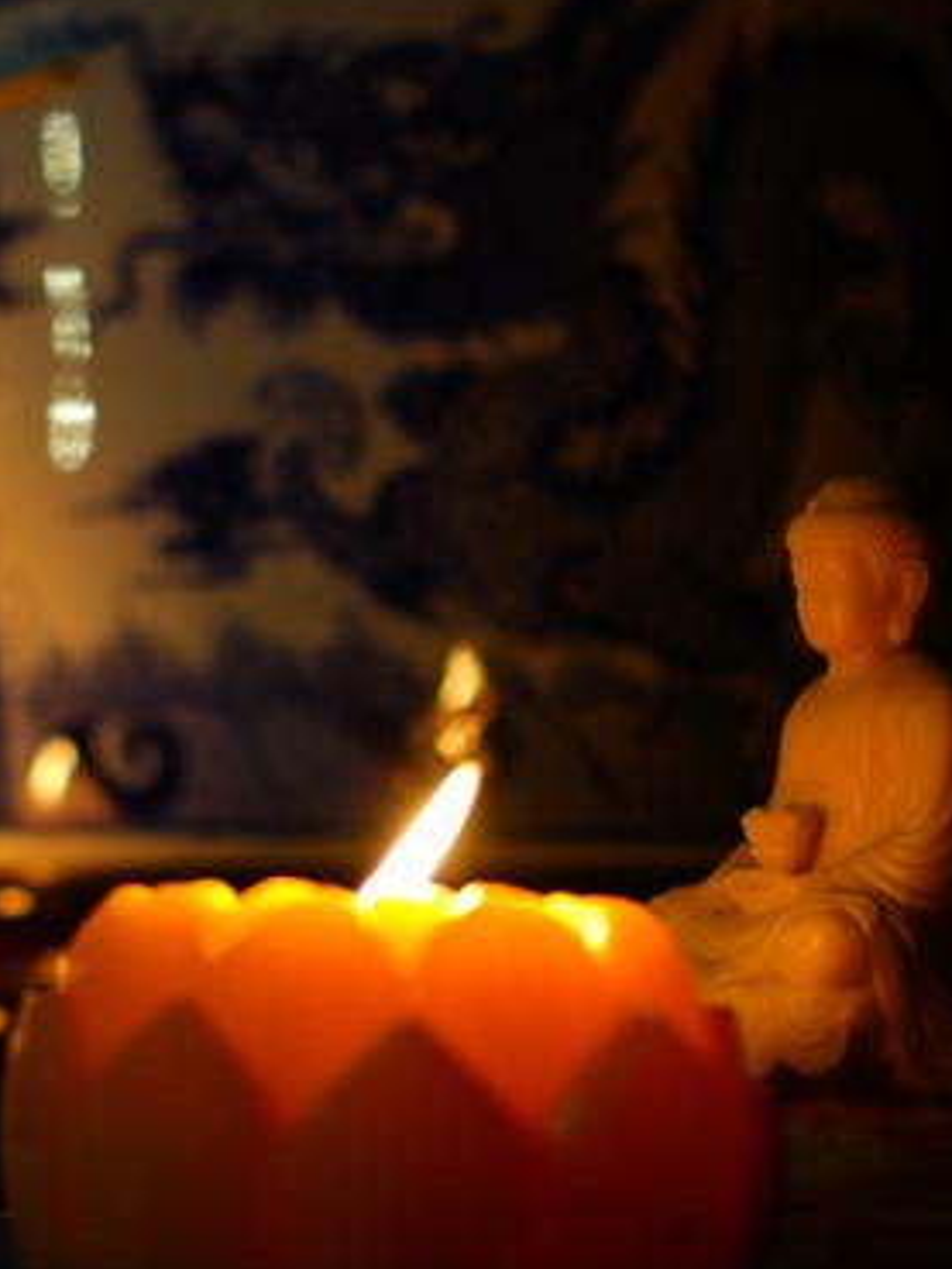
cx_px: 65
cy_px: 696
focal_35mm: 89
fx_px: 3256
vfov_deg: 22.0
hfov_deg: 16.4
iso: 50
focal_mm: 35
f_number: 1.8
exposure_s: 1/15
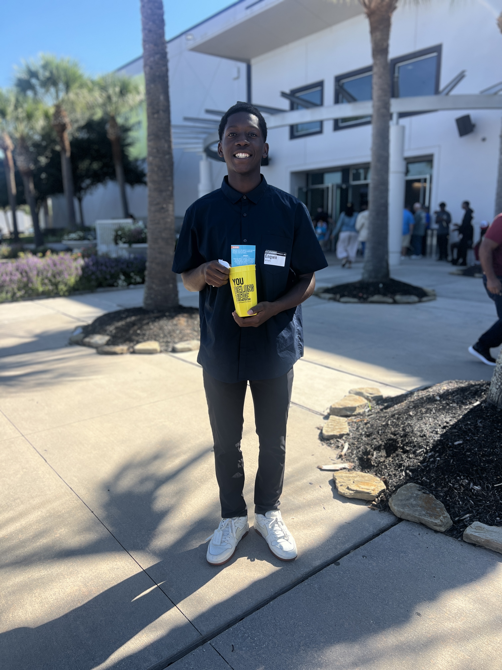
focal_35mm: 26
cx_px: 251
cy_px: 335
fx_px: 503
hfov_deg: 53.1
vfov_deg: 67.3
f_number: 1.5
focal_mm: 5.7
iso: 50
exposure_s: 1/1597
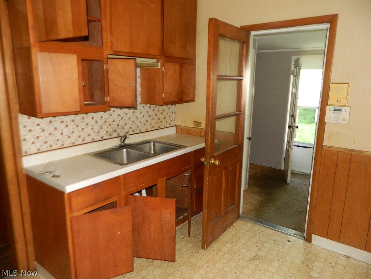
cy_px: 140
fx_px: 268
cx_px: 186
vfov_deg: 54.9
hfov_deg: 69.4
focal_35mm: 25
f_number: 3.1
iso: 280
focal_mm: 4.5
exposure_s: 1/30
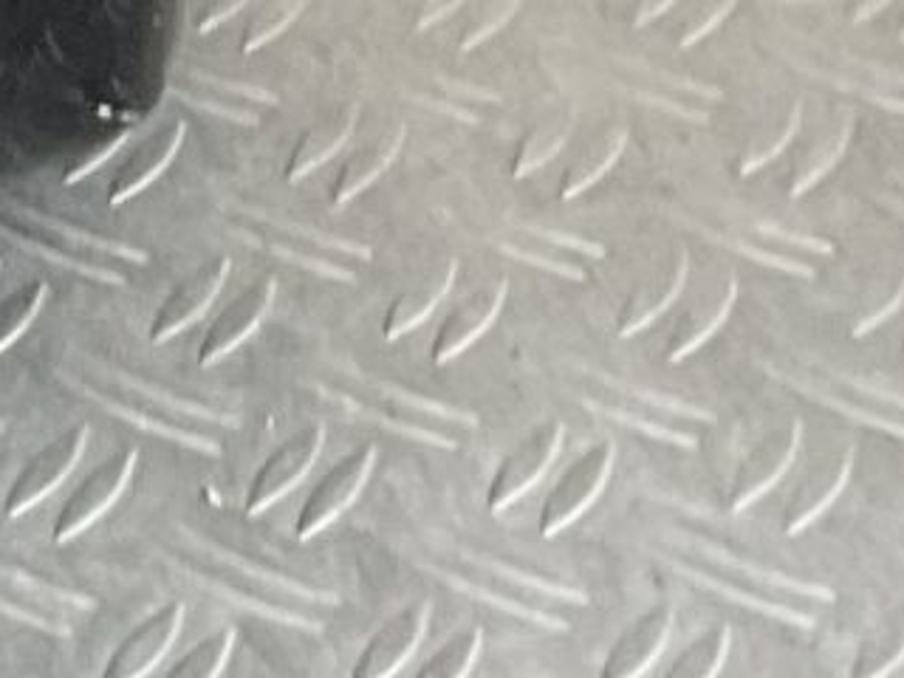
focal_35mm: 232
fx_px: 6059
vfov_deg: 5.8
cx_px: -2537
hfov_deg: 6.9
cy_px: -1582
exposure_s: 1/50
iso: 40
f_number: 1.8
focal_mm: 3
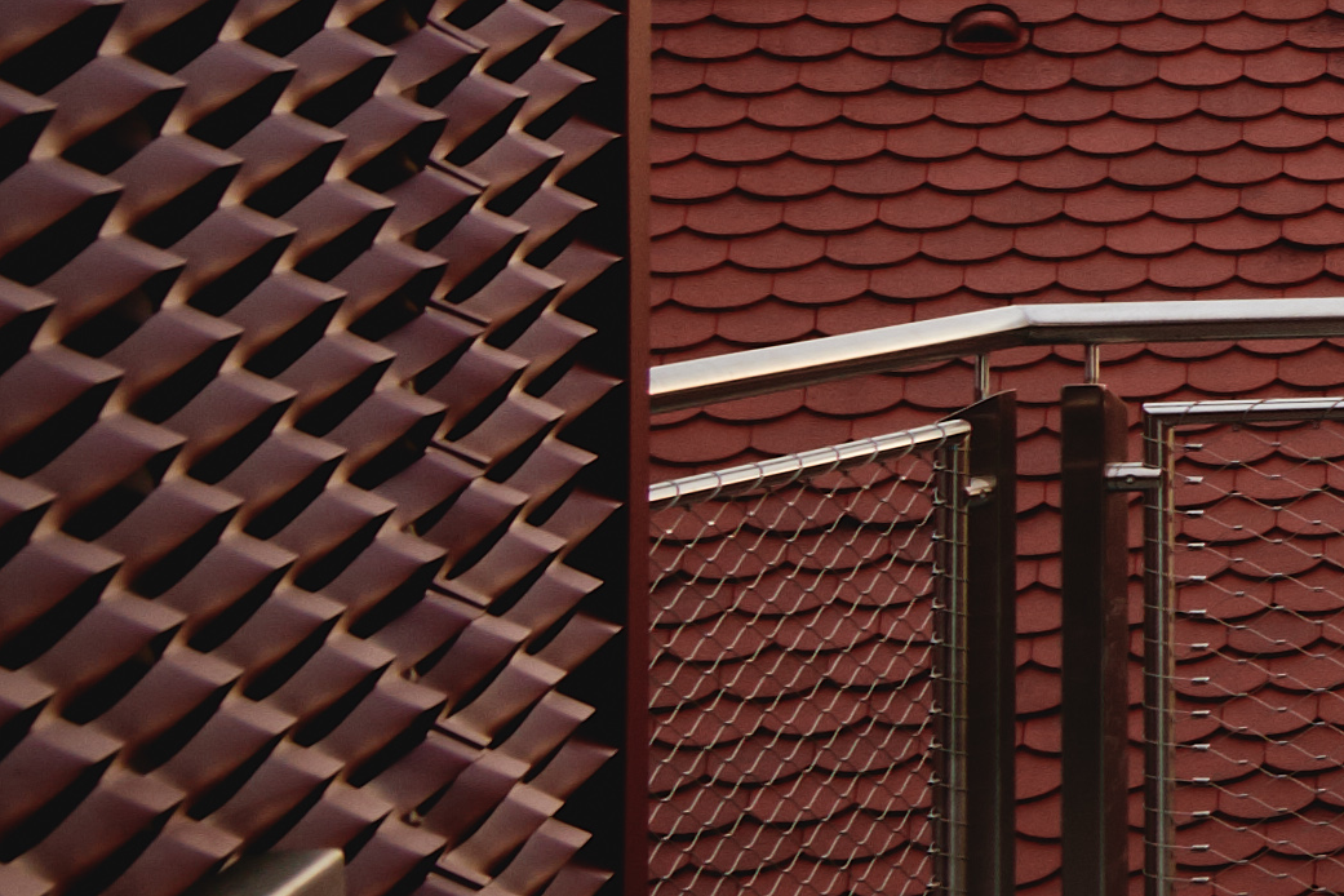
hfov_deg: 8.4
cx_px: 5256
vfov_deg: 12.2
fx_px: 4144
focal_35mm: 111
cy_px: -45
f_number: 8
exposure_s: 1/6
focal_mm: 14
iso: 100
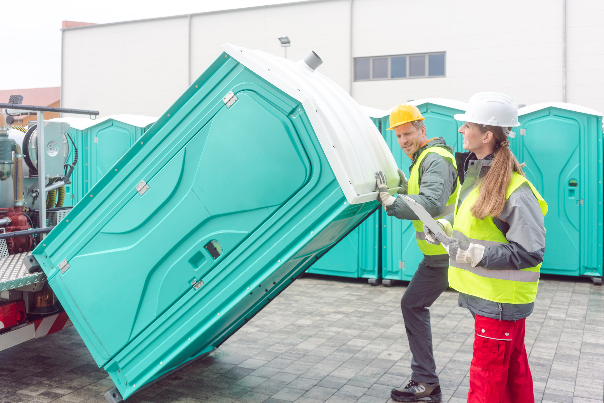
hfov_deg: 54.4
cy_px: 202
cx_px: 302
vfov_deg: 37.9
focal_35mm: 35
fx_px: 587
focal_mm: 35
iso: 200
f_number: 3.2
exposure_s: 1/320
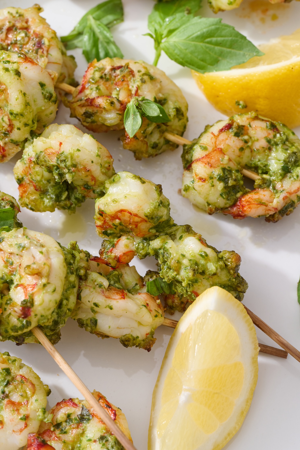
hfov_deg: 13.0
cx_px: 150
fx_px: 1312
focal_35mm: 105
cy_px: 225
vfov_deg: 19.5
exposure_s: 1/200
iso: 500
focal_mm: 105
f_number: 14
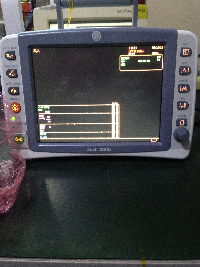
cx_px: 100
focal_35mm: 33
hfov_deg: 42.9
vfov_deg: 55.4
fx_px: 254
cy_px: 134
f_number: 2.4
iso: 400
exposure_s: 1/17
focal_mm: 4.12
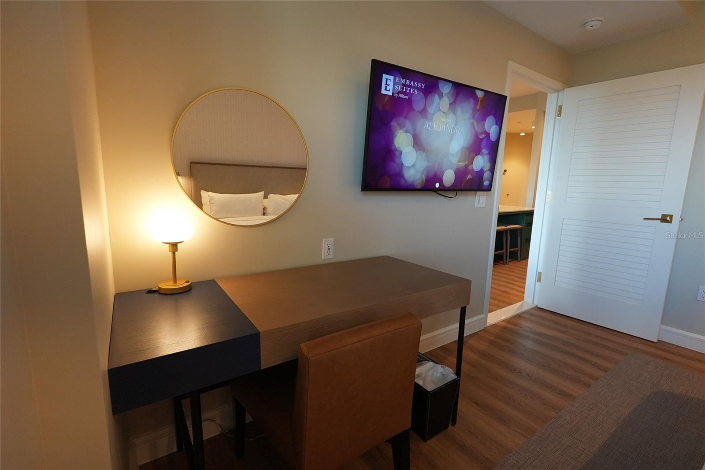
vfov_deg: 73.8
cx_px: 352
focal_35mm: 16
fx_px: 313
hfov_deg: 96.7
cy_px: 235
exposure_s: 1/160
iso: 1250
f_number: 3.2
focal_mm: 11
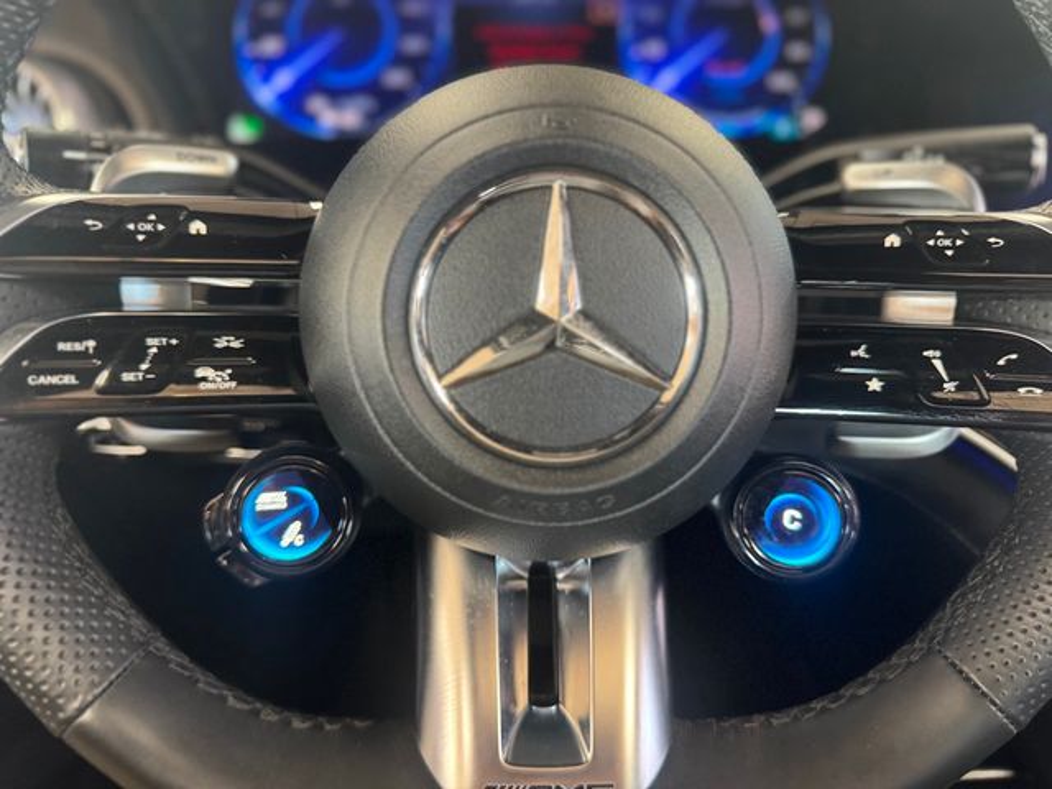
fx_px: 729
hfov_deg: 71.6
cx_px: 526
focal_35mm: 24
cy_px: 394
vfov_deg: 56.8
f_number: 1.78
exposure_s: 1/60
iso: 640
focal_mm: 6.76
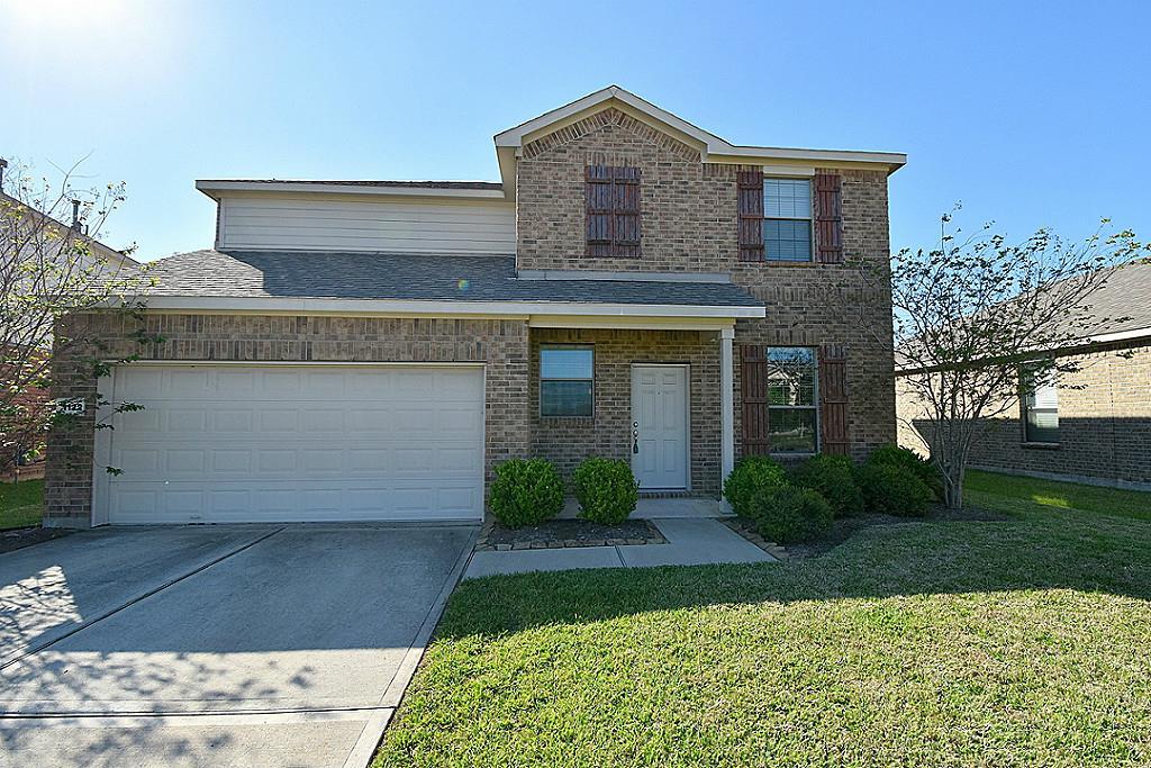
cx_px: 576
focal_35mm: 15
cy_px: 384
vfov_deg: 77.3
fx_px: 480
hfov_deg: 100.4
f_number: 10
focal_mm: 10
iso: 250
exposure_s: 1/400
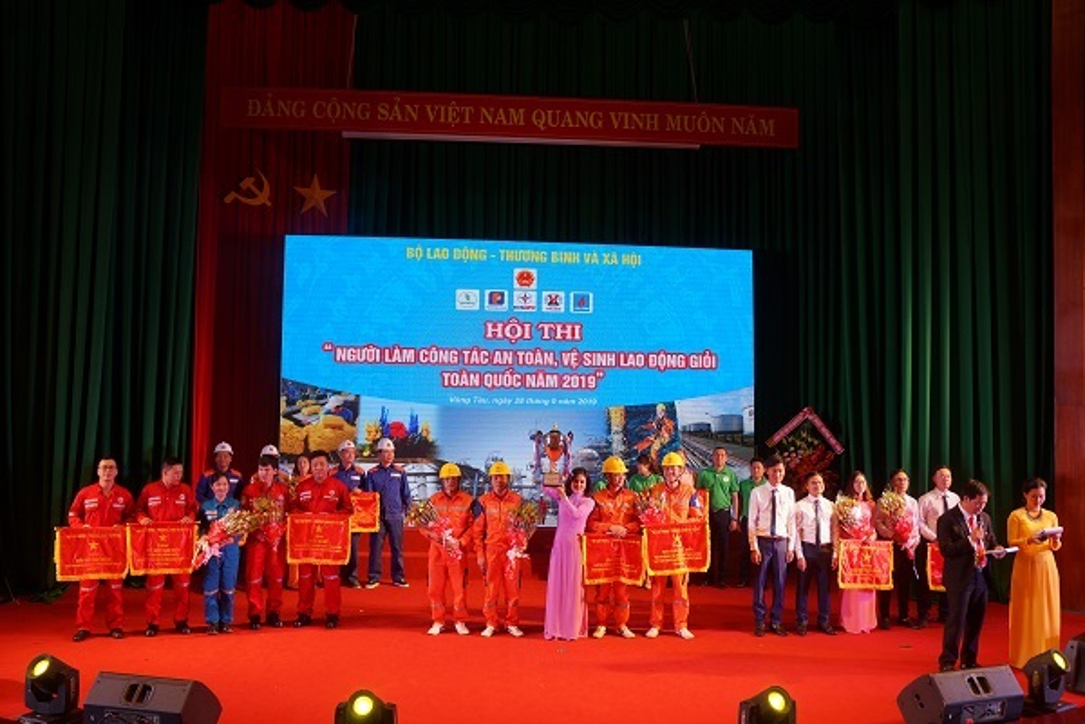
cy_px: 362
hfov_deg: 60.3
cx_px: 542
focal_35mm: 31
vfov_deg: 42.3
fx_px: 934
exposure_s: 1/60
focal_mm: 21
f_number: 4
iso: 250
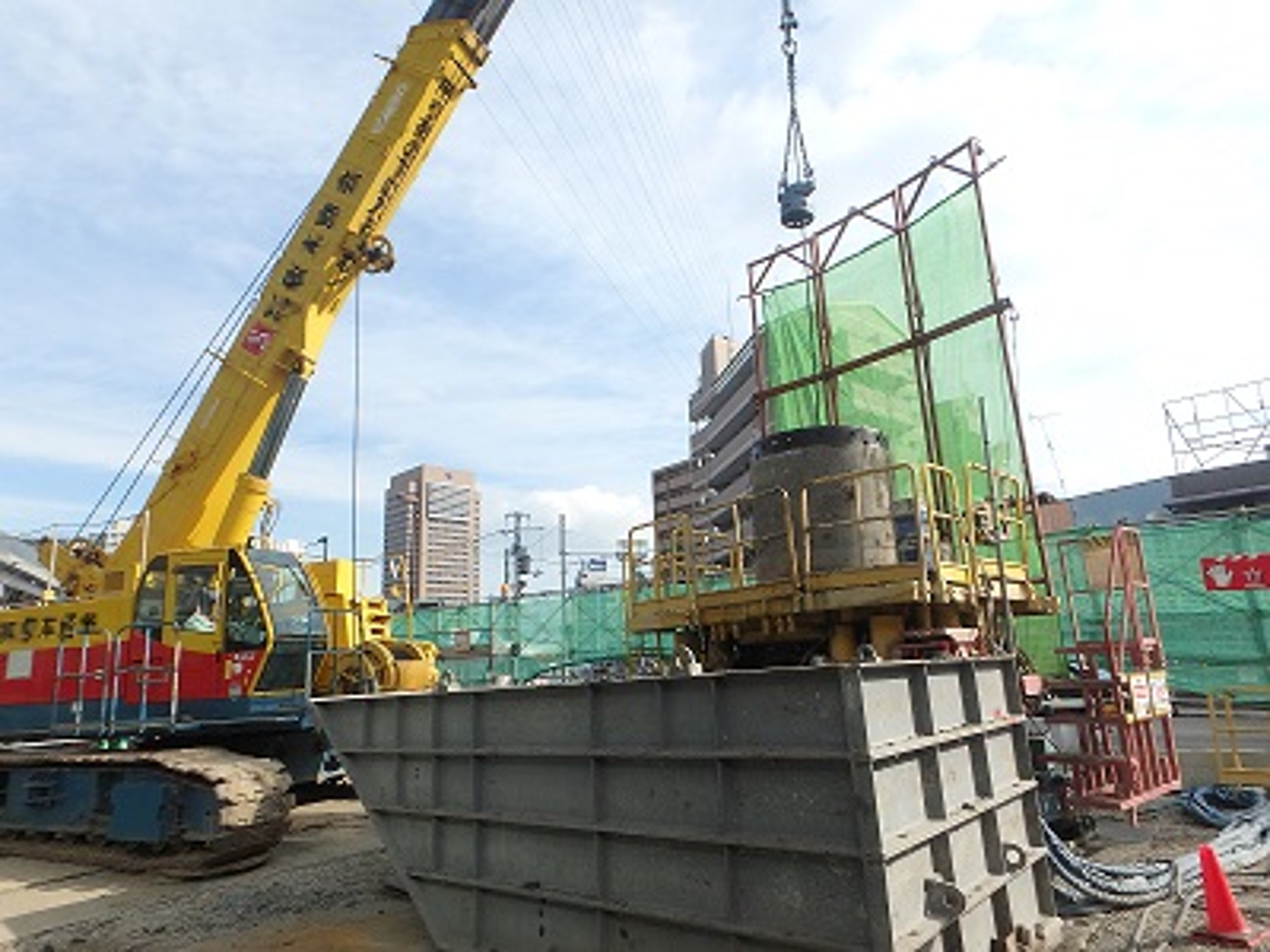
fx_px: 770
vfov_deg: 63.4
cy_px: 476
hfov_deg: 79.0
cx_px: 635
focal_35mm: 21
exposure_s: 1/400
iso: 125
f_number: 6
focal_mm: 3.7
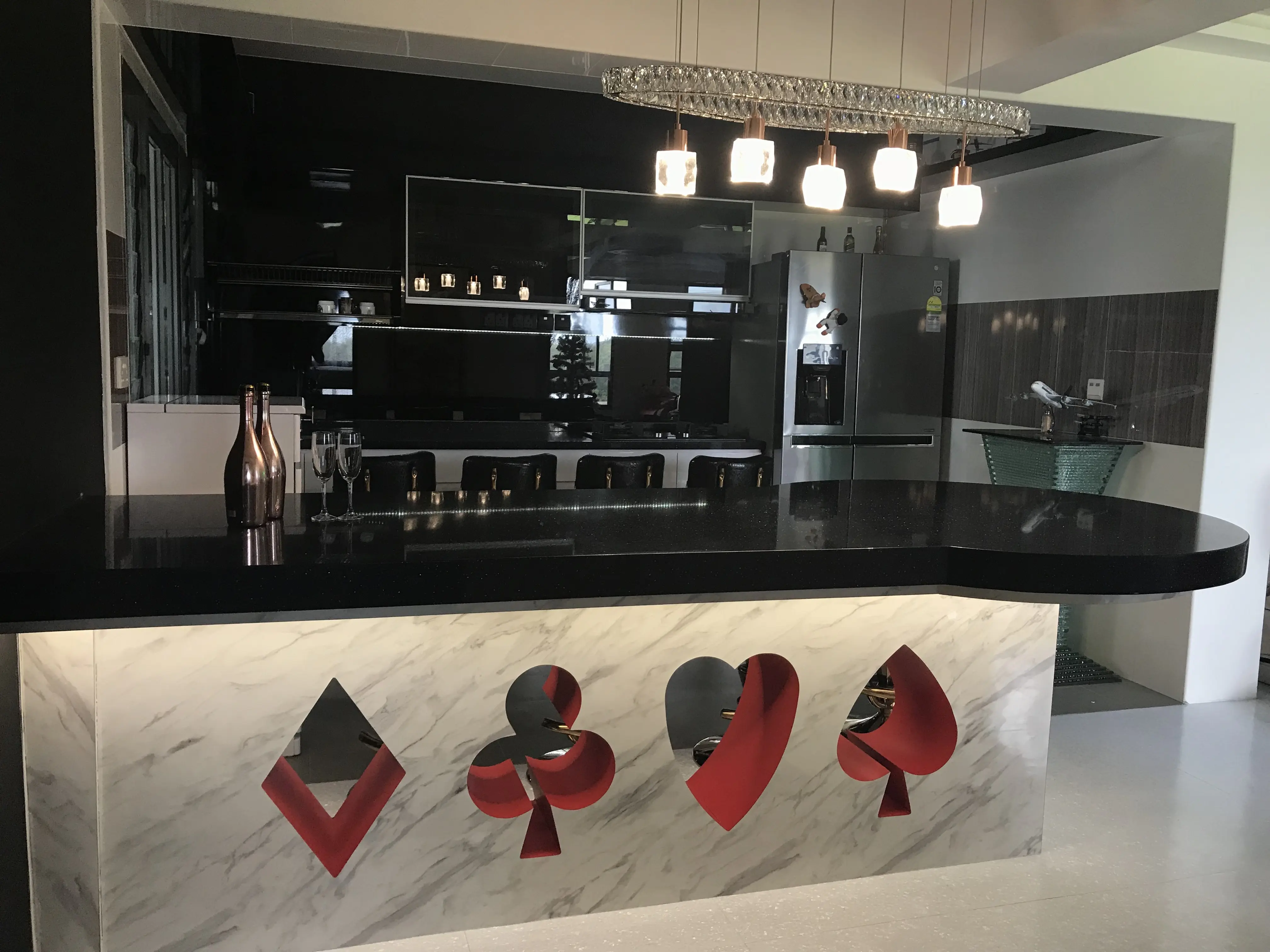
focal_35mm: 28
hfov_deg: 63.4
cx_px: 635
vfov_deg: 49.7
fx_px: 1027
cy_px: 476
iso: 32
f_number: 1.8
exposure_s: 1/33
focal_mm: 3.99
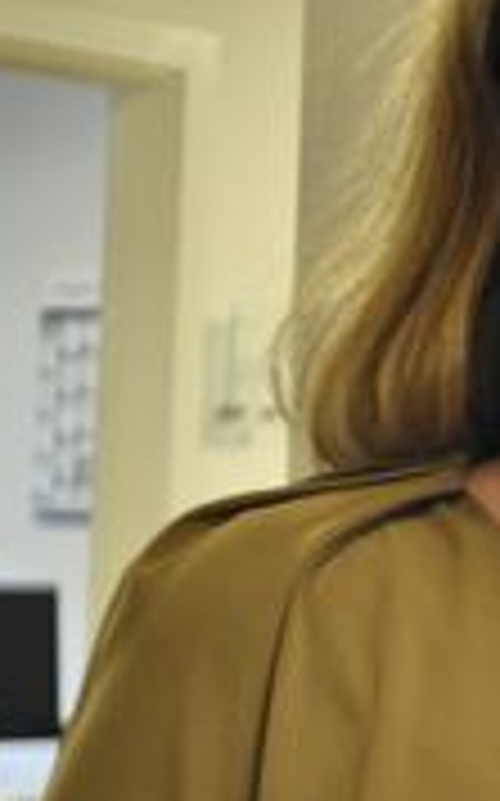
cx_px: 734
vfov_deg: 14.1
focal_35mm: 148
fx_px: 3232
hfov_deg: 8.7
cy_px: 241
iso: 800
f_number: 5
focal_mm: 36
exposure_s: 1/45
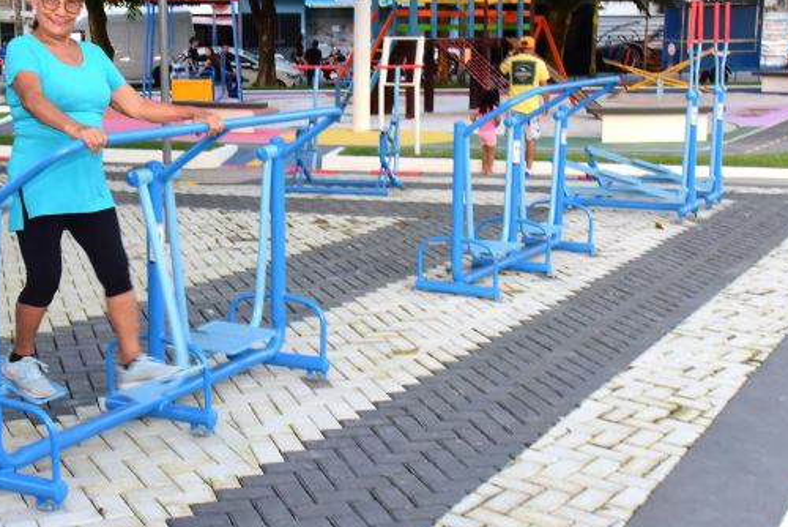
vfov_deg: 24.2
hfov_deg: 35.5
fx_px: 1226
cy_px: 204
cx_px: 303
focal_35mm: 56
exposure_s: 1/50
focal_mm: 35
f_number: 4.5
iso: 1600
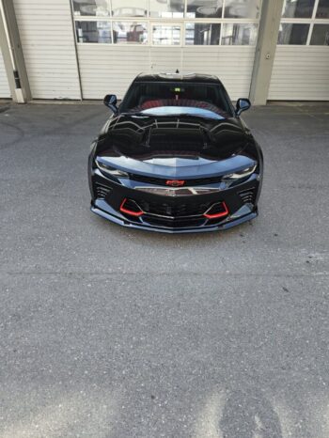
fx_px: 291
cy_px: 219
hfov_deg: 58.9
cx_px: 164
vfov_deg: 73.9
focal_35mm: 23
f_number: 1.8
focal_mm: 5.4
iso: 25
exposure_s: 1/221
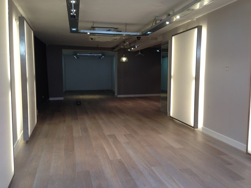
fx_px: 239
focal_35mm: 33
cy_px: 94
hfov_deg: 55.4
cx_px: 126
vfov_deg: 42.9
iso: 64
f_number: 2.4
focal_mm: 4.12
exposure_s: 1/20
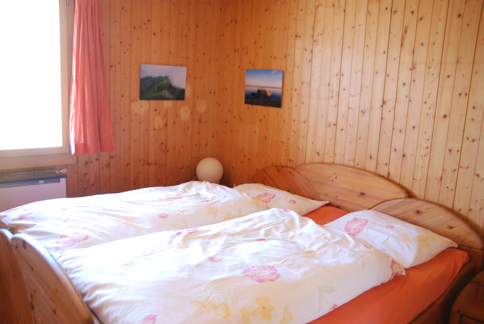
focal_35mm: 33
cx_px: 242
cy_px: 162
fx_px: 444
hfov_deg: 57.2
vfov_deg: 40.1
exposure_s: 1/13
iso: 400
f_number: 4
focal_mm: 22
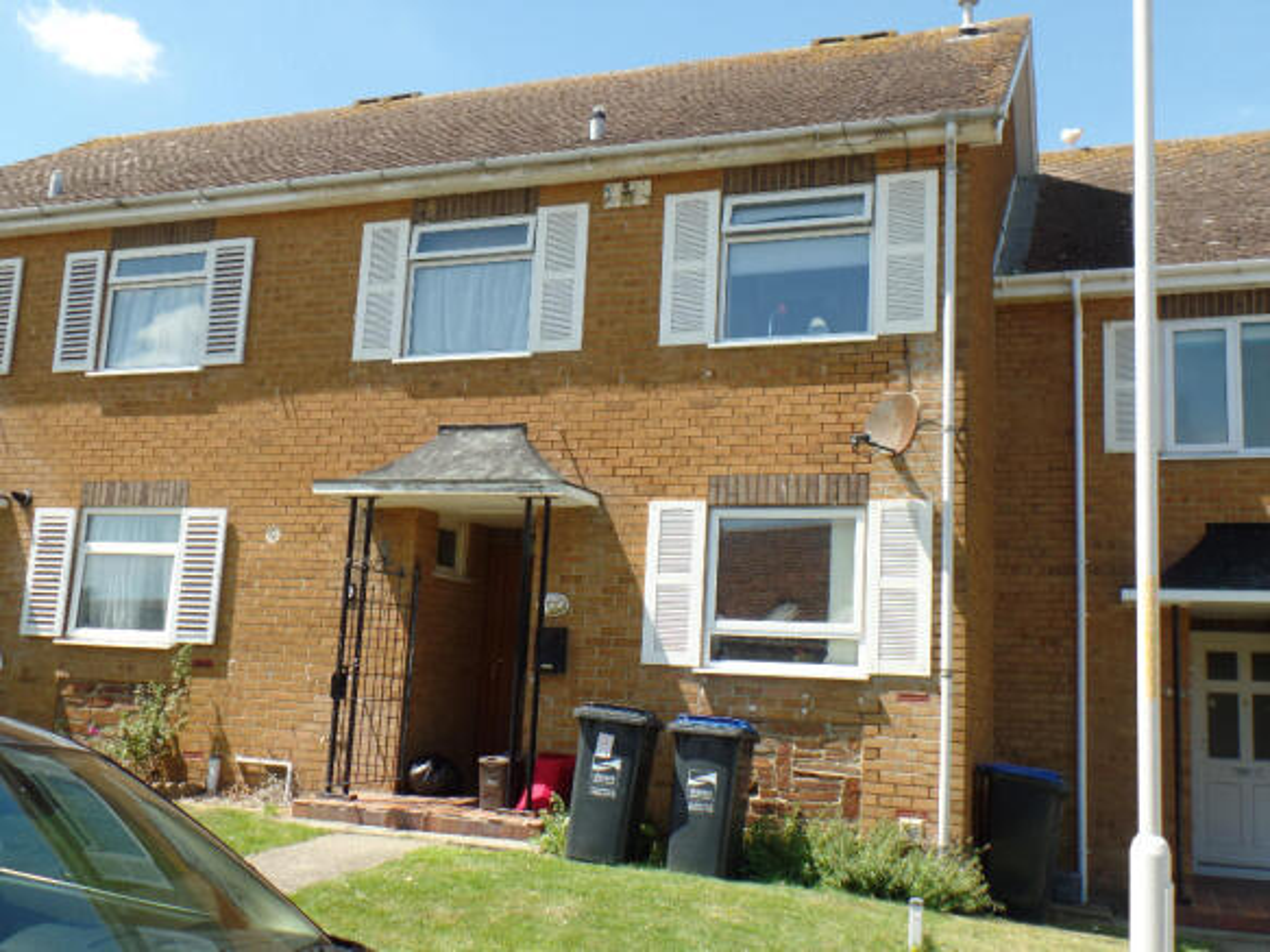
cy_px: 476
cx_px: 635
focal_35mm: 35
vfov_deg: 40.7
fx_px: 1284
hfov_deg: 52.6
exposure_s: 1/350
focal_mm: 6.2
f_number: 3.4
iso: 80
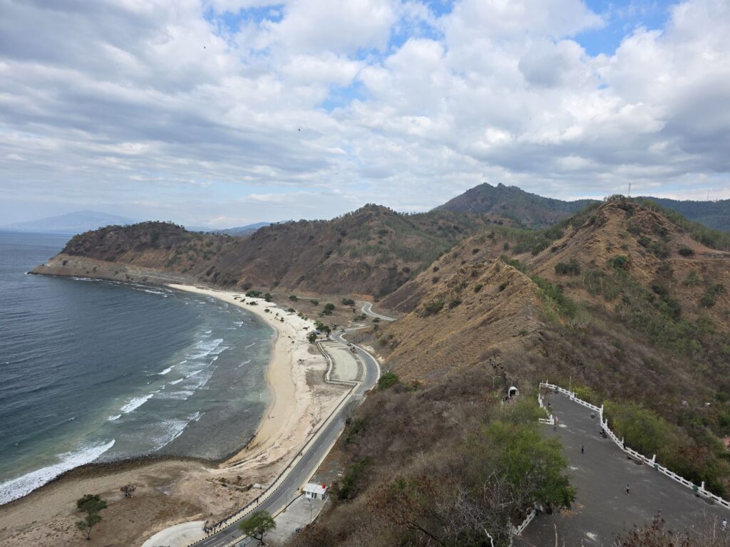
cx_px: 365
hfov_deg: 73.9
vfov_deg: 58.9
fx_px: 485
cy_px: 274
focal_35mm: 23
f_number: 1.7
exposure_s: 1/3512
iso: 80
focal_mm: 6.3
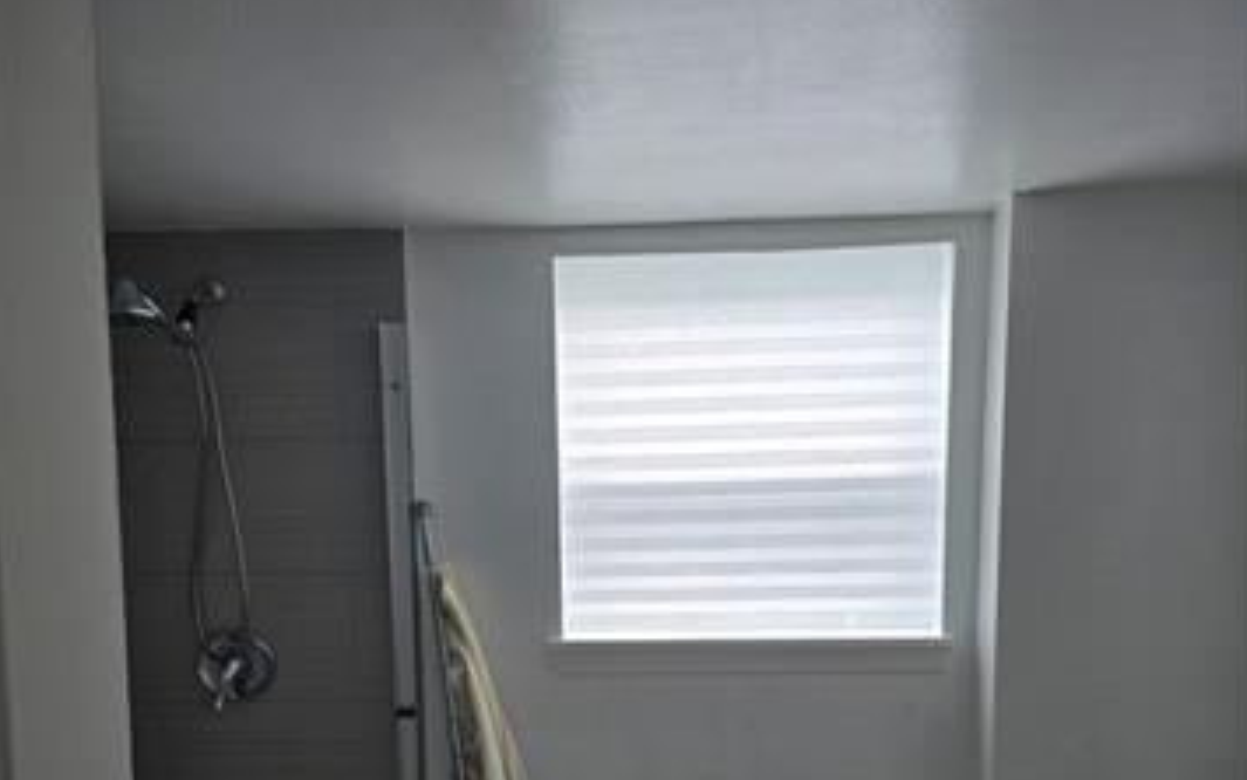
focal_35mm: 33
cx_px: 629
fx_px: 1122
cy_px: 646
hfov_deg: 58.1
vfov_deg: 36.7
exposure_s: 1/180
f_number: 1.7
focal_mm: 6.3
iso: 50
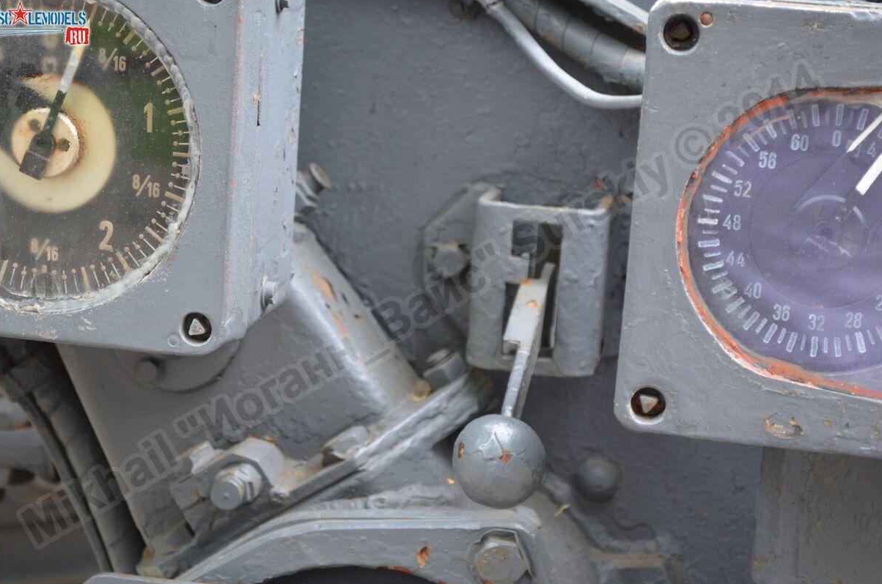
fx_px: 2029
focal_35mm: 83
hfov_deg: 24.5
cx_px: 425
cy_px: 302
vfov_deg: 16.4
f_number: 5.6
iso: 400
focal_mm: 52
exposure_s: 1/80
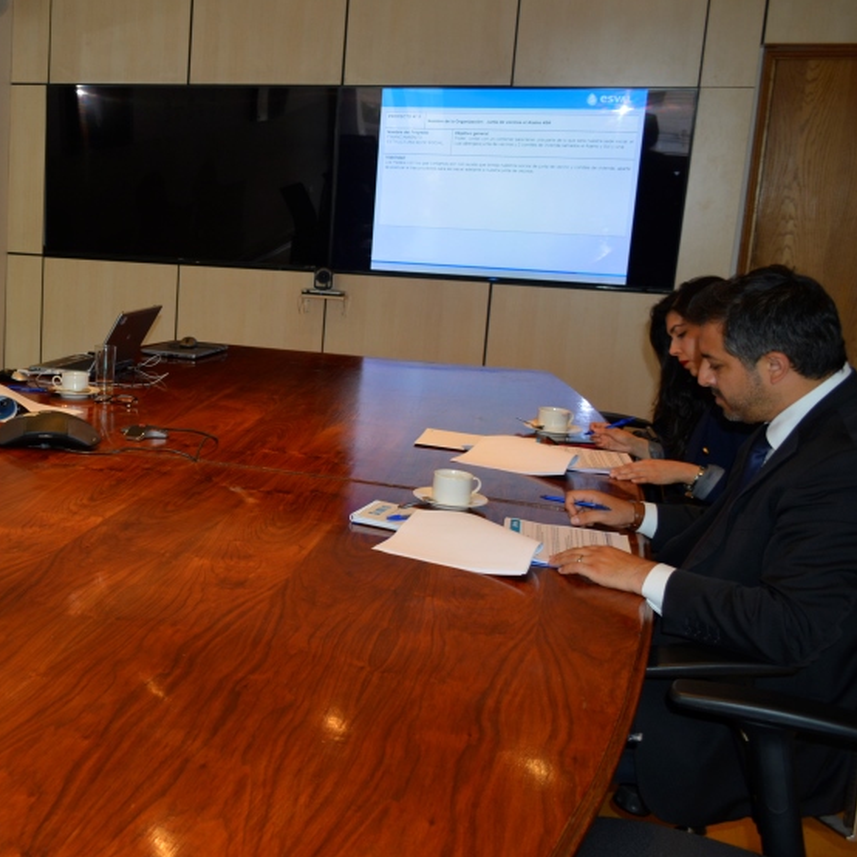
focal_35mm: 35
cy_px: 428
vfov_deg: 47.2
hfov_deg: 45.5
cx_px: 210
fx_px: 980
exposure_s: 1/60
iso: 400
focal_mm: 18
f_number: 3.5
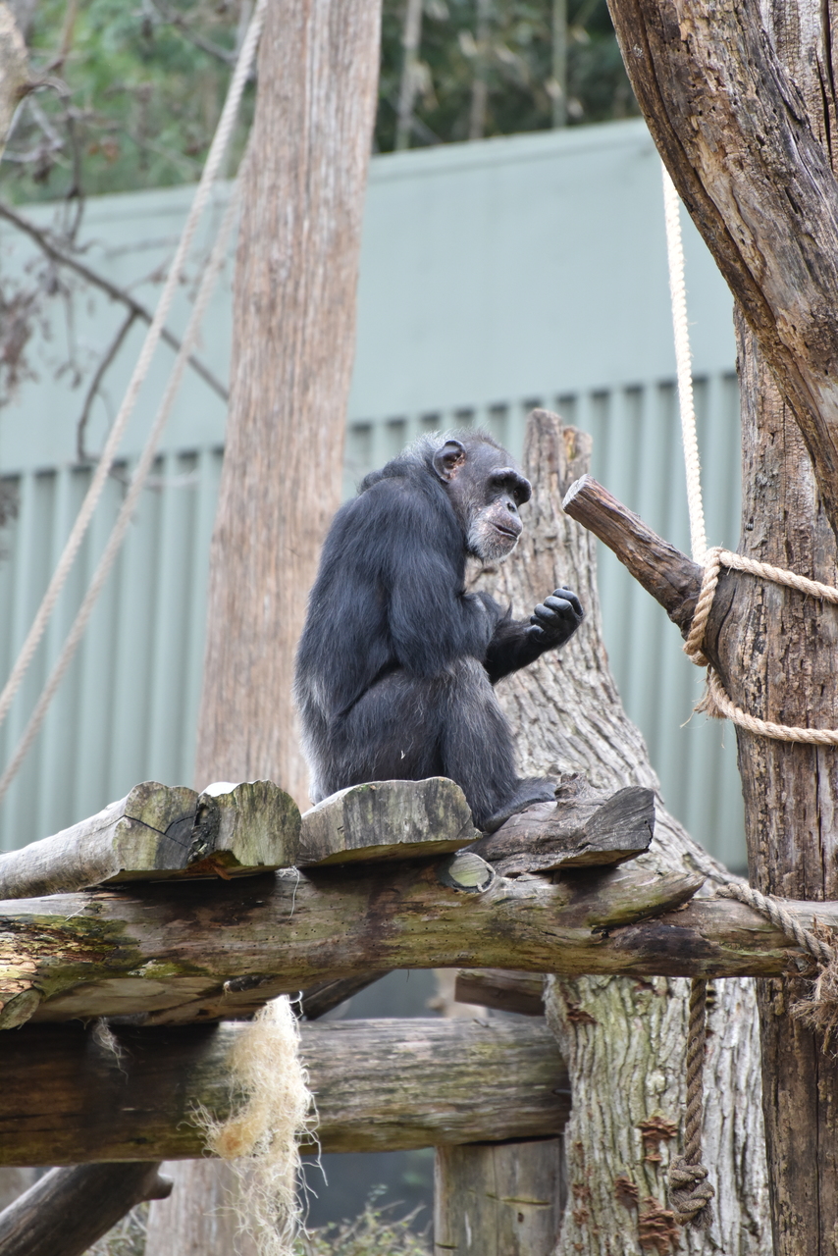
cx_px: 419
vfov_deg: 6.9
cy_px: 628
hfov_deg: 4.6
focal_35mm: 300
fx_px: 10469
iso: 2000
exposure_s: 1/640
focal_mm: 300
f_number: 5.6
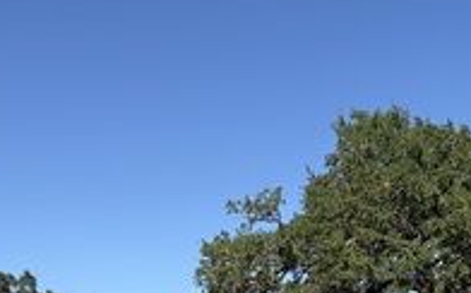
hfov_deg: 23.0
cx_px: 315
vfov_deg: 13.9
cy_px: 387
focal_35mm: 90
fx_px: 1154
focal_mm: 5.96
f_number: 1.6
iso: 50
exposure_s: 1/3623
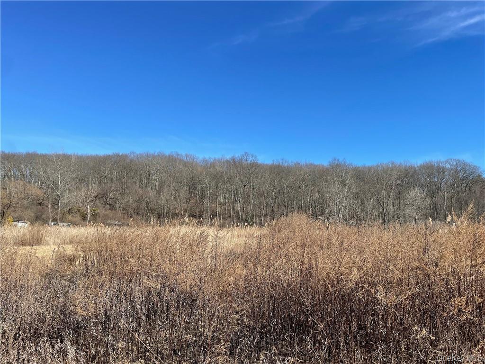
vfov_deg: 53.1
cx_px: 242
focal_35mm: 26
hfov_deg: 67.3
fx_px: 364
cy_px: 182
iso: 32
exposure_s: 1/2681
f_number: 1.6
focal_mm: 4.2
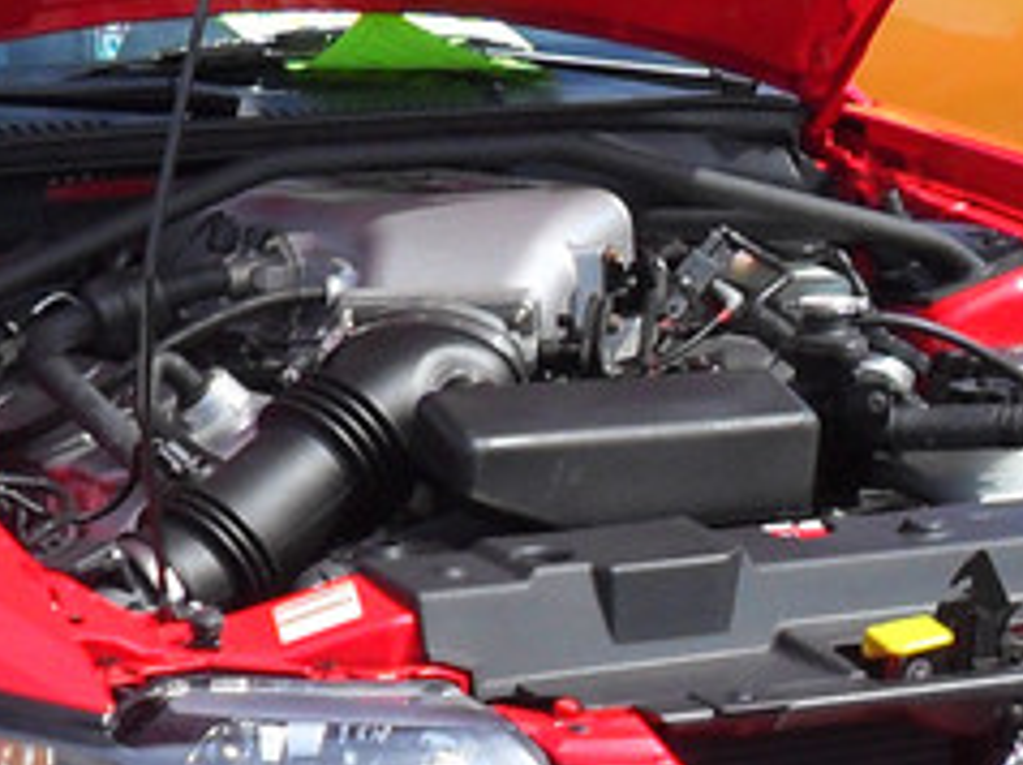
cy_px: 705
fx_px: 4635
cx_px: 243
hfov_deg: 12.6
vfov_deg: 9.4
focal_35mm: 157
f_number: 8.9
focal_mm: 6.2
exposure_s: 1/90
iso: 100
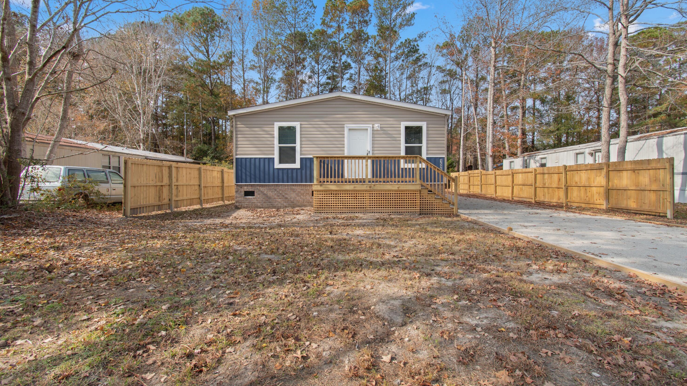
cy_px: 184
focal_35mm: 16
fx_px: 291
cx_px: 345
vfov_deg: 67.0
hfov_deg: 99.4
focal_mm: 10
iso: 100
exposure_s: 1/200
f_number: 8
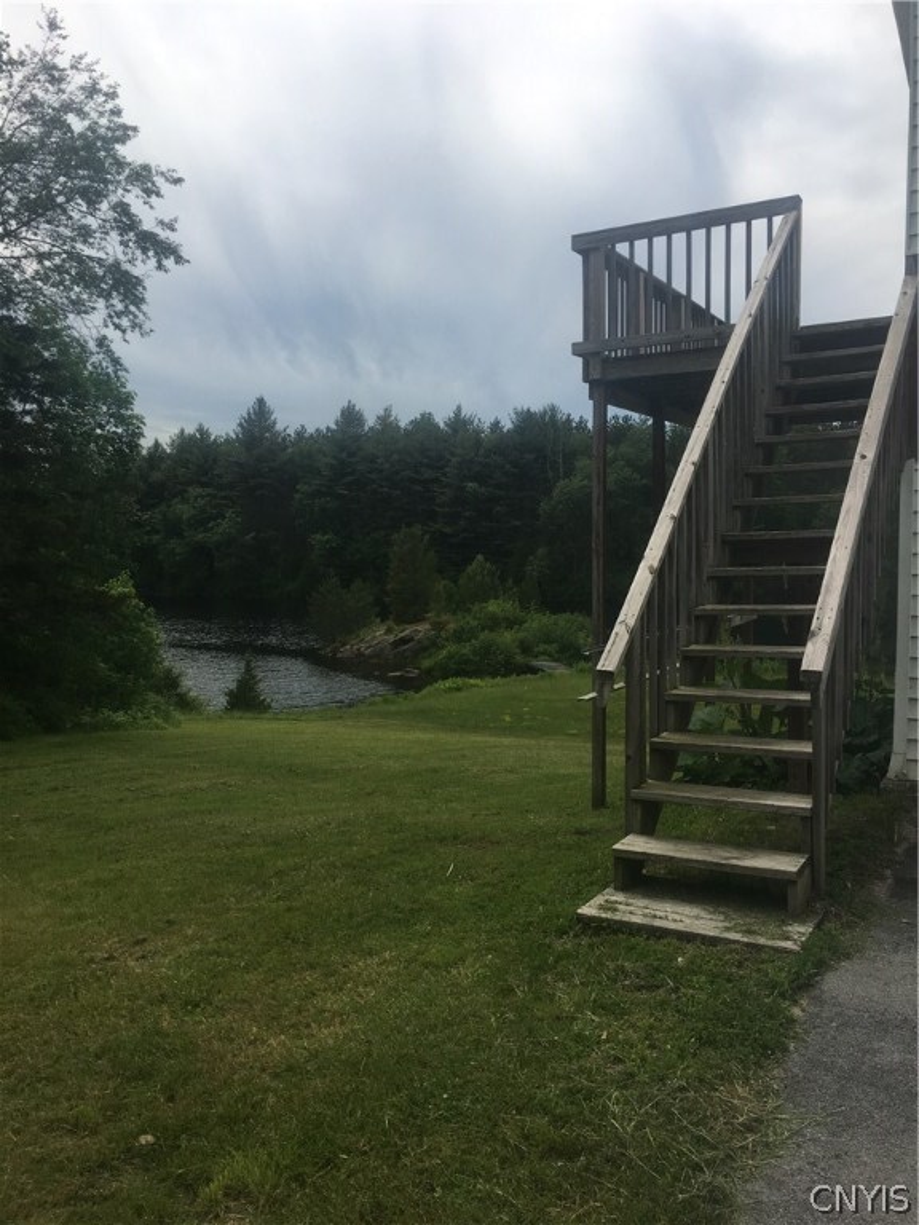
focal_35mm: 29
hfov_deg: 48.2
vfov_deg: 61.7
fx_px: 1027
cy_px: 612
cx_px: 460
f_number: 2.2
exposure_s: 1/2262
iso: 25
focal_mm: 4.15
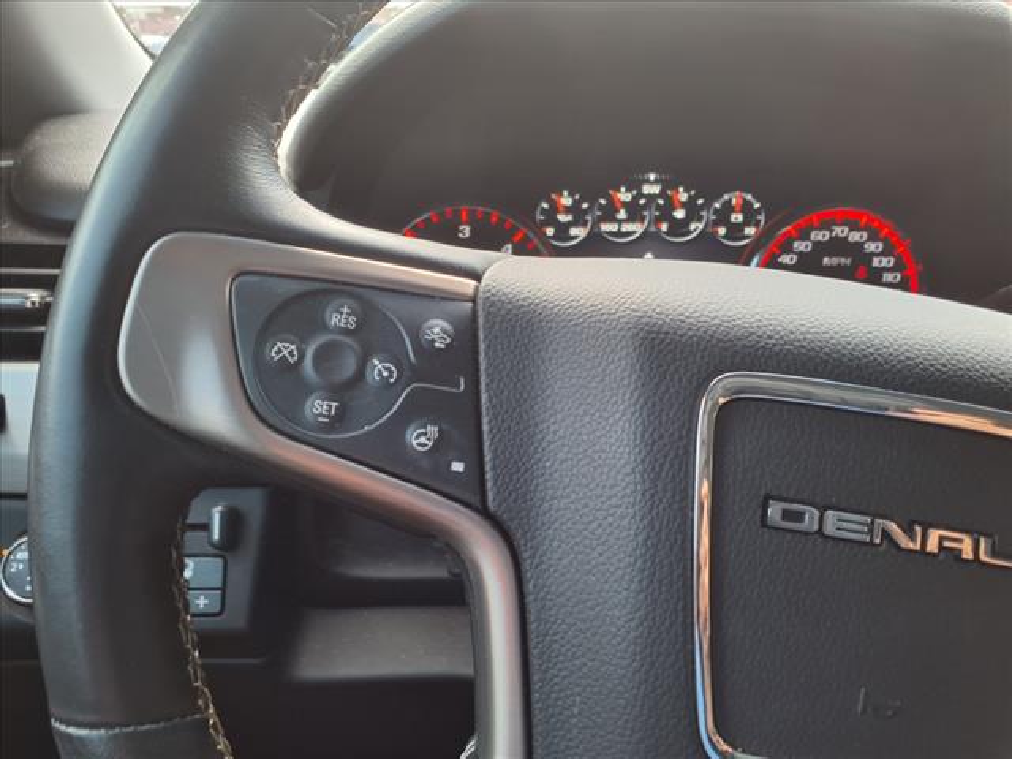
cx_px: 506
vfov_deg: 51.4
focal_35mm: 27
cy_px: 380
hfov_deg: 65.3
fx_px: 789
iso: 50
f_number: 1.9
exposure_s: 1/60.2
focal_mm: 3.58
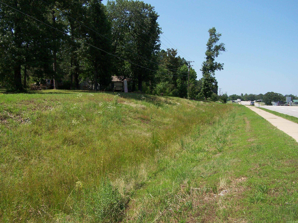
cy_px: 112
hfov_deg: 49.0
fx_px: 327
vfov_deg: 37.7
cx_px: 149
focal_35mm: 38
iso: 80
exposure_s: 1/640
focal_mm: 6.3
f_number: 4
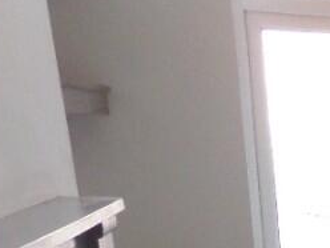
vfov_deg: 12.9
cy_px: 504
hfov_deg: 16.5
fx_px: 944
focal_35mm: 99
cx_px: 599
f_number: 3.1
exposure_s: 1/20
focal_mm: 4.3
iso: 240
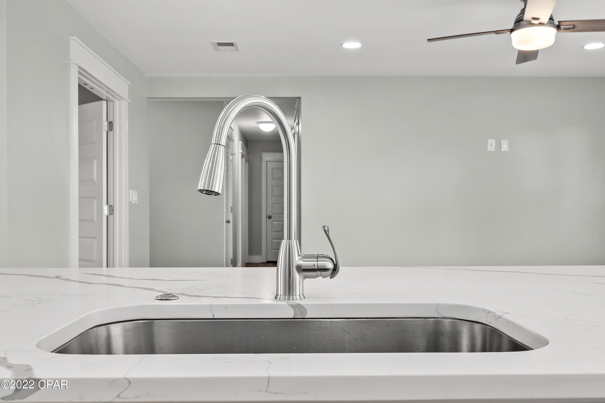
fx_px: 605
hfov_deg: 53.1
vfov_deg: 36.9
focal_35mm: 36
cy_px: 202
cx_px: 302
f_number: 8
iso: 400
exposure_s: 1/2
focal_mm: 24
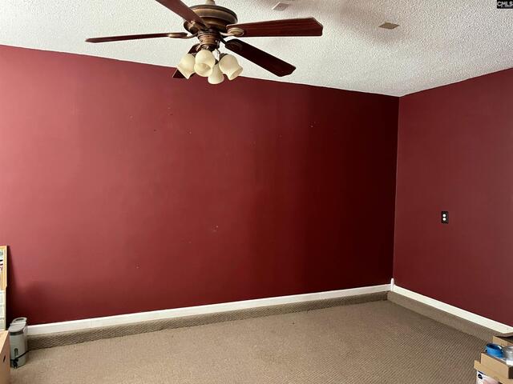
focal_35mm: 26
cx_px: 256
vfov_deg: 53.1
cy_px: 192
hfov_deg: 67.3
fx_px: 385
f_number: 1.6
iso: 500
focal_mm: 5.1
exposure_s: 1/45
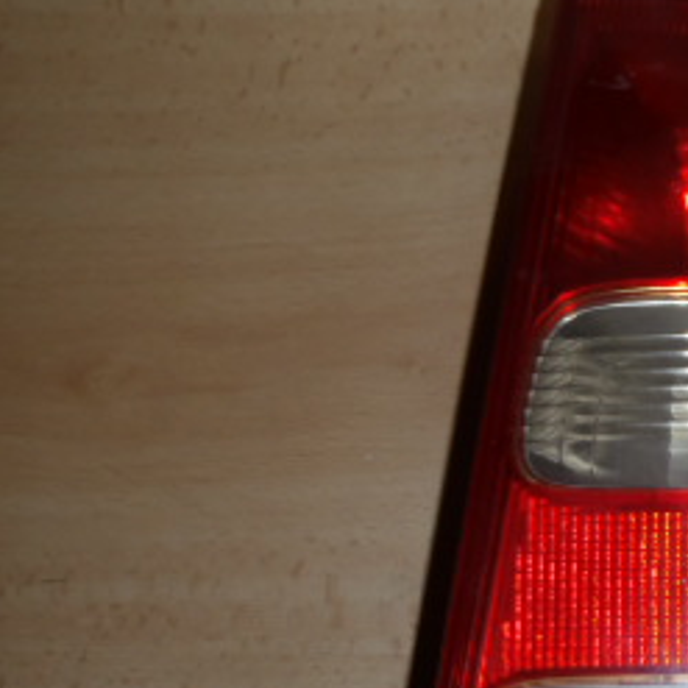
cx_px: 666
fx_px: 1439
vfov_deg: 26.6
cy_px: 507
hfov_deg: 25.7
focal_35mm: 64
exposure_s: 1/30
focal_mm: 5
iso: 100
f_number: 3.9
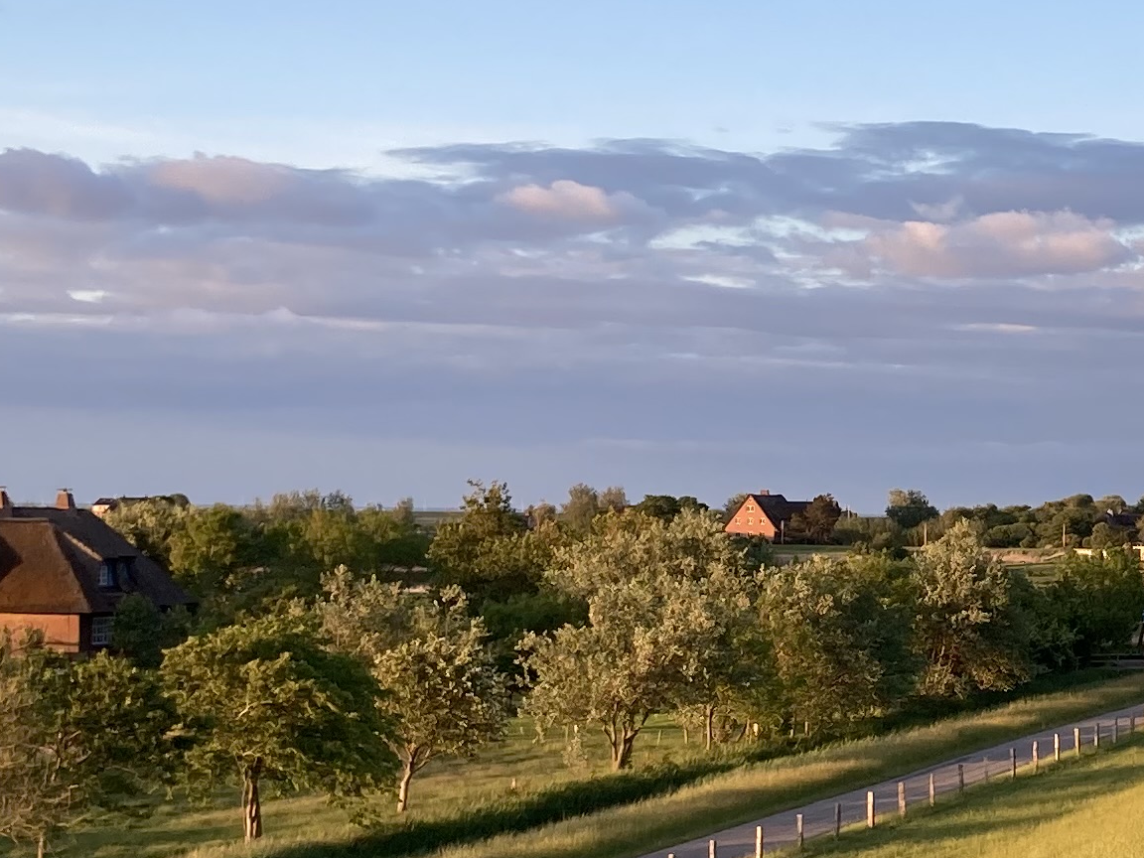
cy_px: 573
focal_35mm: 98
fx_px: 3239
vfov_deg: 15.1
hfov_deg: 19.6
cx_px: 1056
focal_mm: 3.99
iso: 20
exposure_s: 1/350
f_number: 1.8
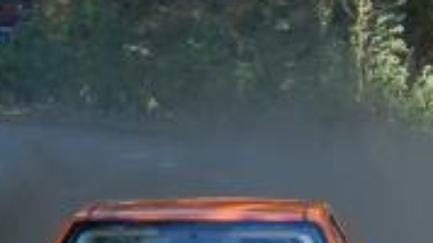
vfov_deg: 2.0
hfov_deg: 3.6
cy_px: 560
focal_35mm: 595
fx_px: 6829
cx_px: 22
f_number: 5.3
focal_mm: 66
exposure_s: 1/640
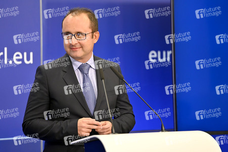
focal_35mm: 200
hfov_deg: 10.3
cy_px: 76
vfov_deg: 6.9
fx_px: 1266
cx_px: 114
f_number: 2.8
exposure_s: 1/320
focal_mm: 200
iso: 1000
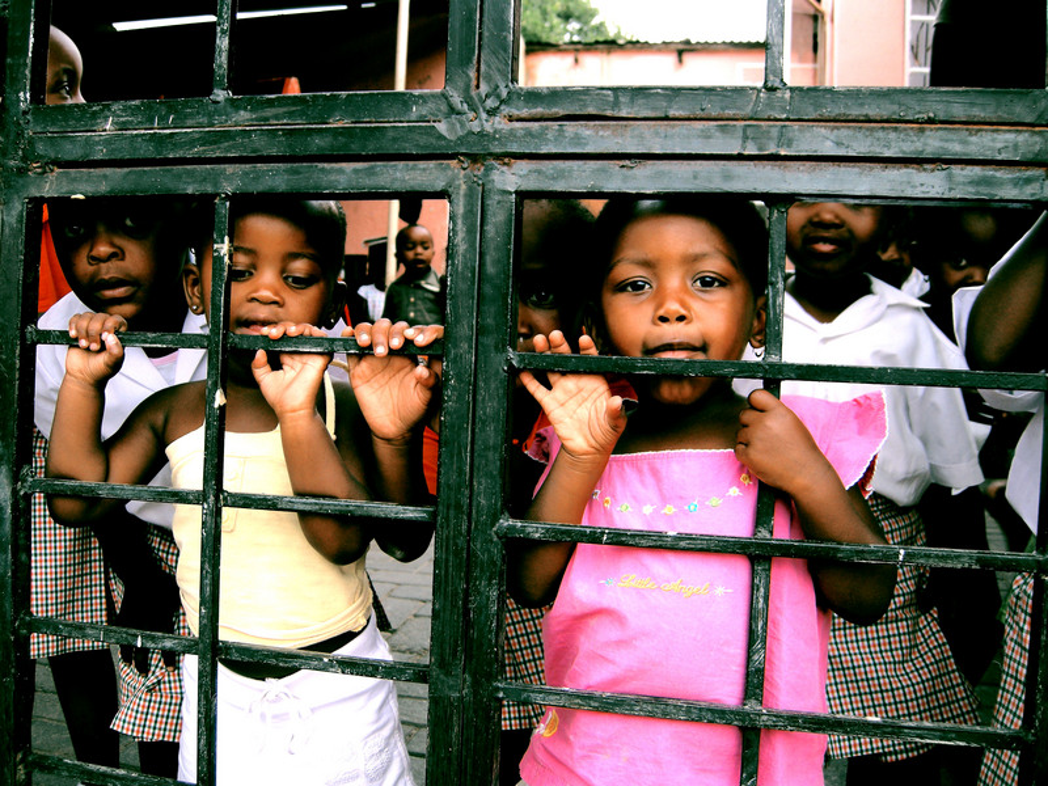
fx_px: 1060
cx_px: 524
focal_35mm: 35
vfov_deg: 40.7
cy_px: 393
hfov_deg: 52.6
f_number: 2.7
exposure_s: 1/91
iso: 64
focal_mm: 7.5
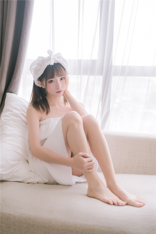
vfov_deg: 54.4
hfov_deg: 37.9
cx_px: 78
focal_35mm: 35
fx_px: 227
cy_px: 117
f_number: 1.8
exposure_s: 1/125
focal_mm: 35
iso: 250
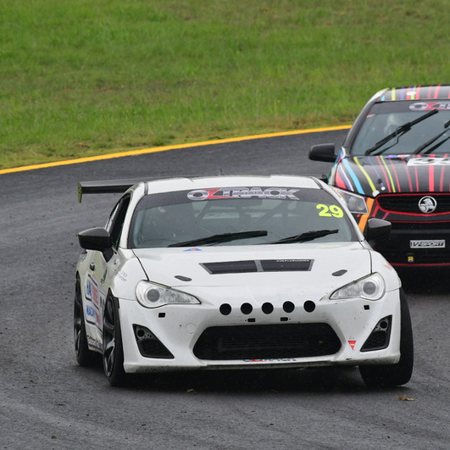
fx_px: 11295
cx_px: 262
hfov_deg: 2.3
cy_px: 225
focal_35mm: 768
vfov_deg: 2.3
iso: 1000
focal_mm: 400
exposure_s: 1/640
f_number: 11
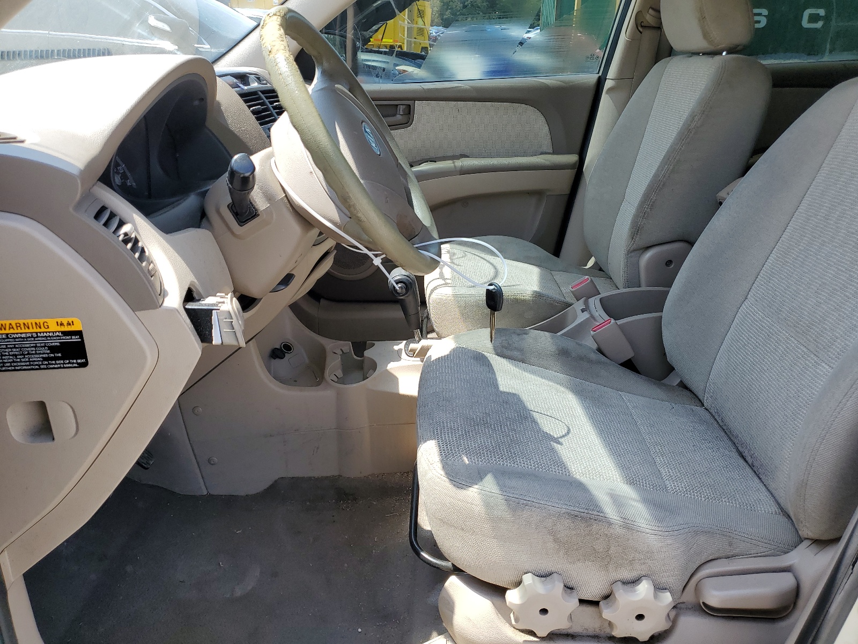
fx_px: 644
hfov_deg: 67.3
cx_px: 429
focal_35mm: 26
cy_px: 322
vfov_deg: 53.1
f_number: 1.5
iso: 50
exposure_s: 1/769
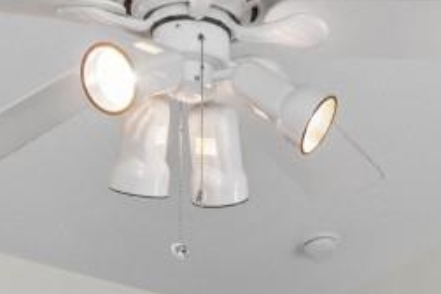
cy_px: 635
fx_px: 1262
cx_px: 322
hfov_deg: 19.7
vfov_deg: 11.6
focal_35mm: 103
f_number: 4.8
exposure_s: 1/6
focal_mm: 11
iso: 100
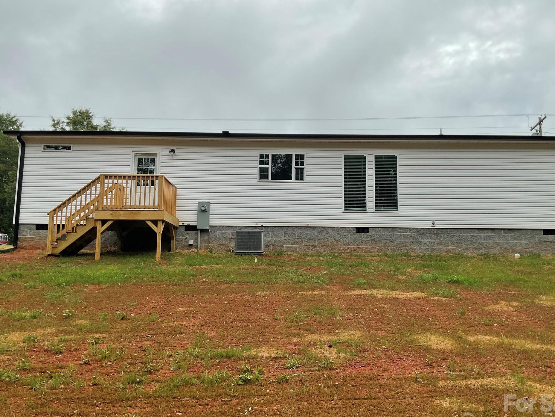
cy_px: 220
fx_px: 513
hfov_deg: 56.8
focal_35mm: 32
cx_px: 296
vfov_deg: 44.1
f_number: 1.8
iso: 16
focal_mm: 3
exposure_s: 1/1311
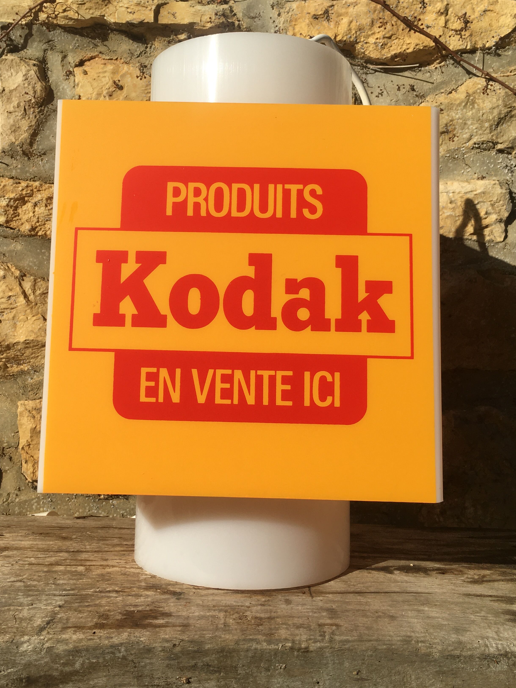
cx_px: 239
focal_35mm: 36
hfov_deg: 39.6
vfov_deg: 51.0
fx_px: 716
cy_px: 275
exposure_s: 1/2404
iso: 25
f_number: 2.2
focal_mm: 4.15
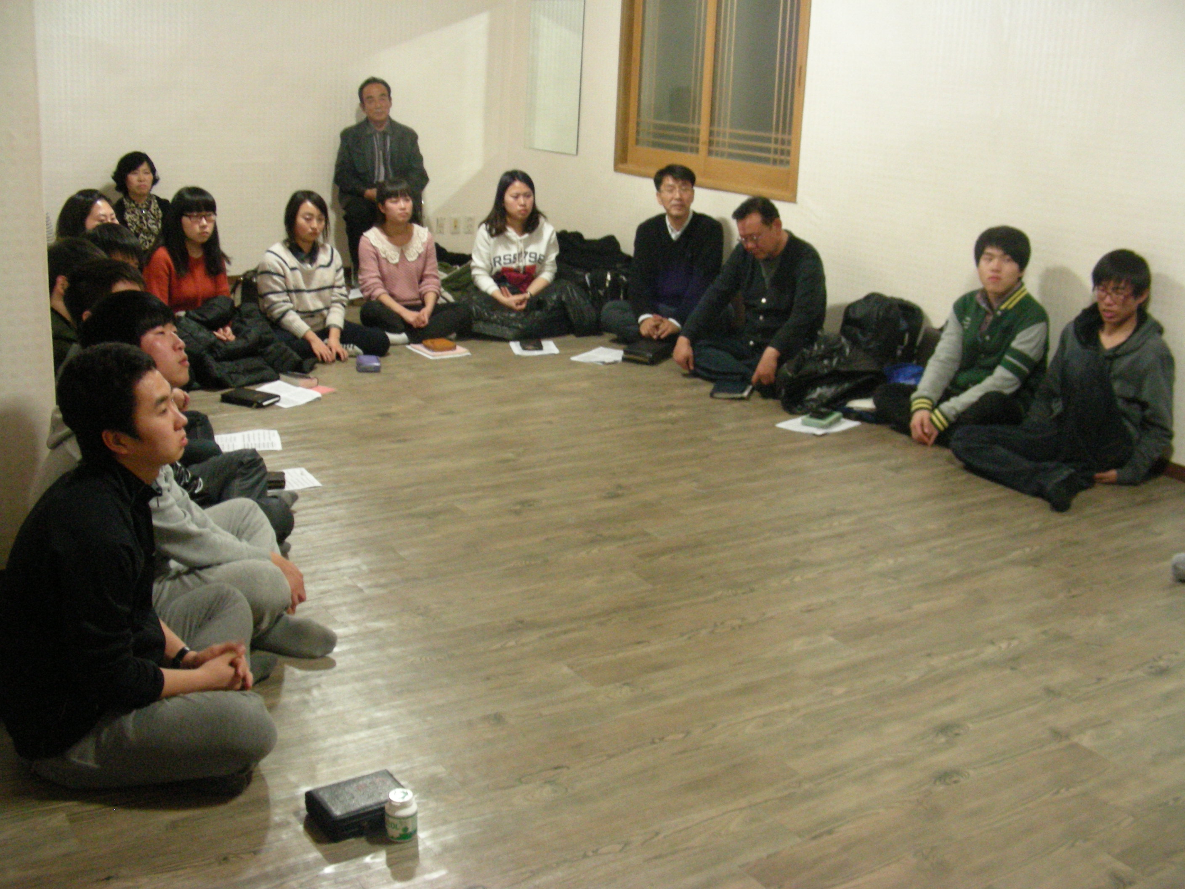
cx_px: 592
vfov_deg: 37.7
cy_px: 444
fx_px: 1301
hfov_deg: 49.0
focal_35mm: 38
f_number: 3.5
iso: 412
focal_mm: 6.3
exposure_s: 1/8
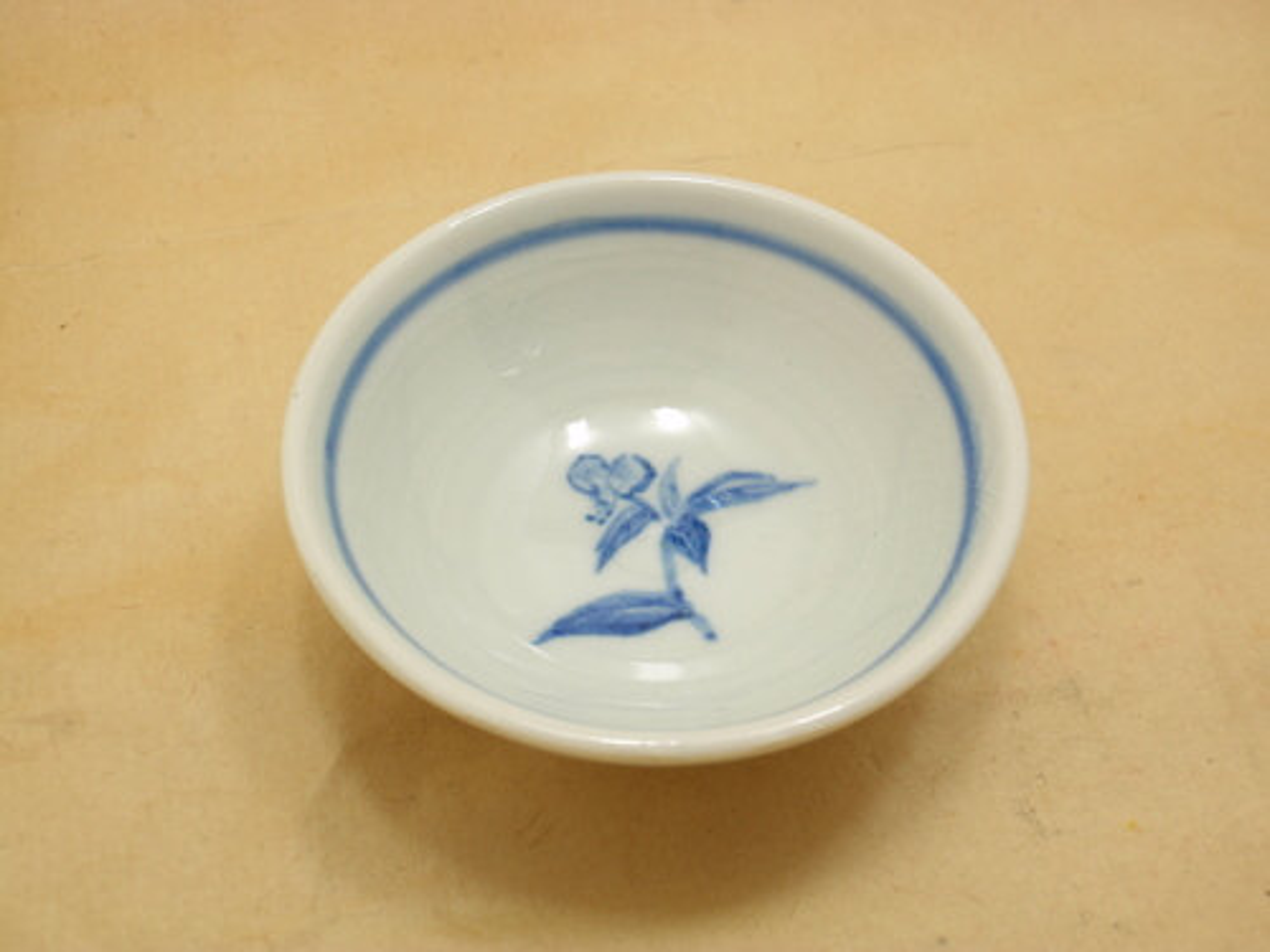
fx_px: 1468
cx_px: 635
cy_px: 476
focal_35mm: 40
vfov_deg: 36.0
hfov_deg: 46.8
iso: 64
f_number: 3.9
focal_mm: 7.25
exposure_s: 1/60
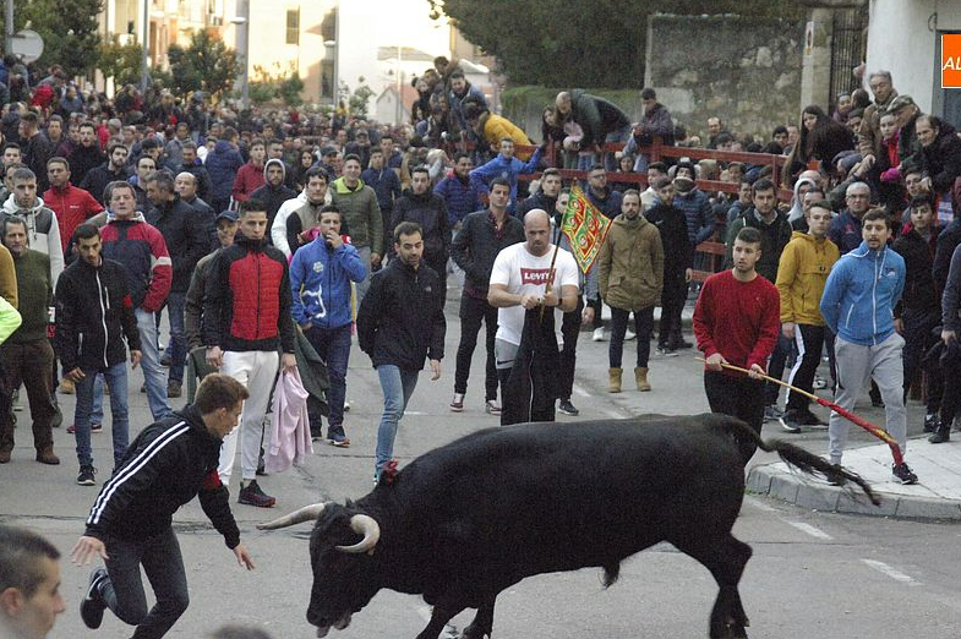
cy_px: 381
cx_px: 452
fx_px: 3387
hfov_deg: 16.1
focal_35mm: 127
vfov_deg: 10.8
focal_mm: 70
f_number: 4
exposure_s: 1/320
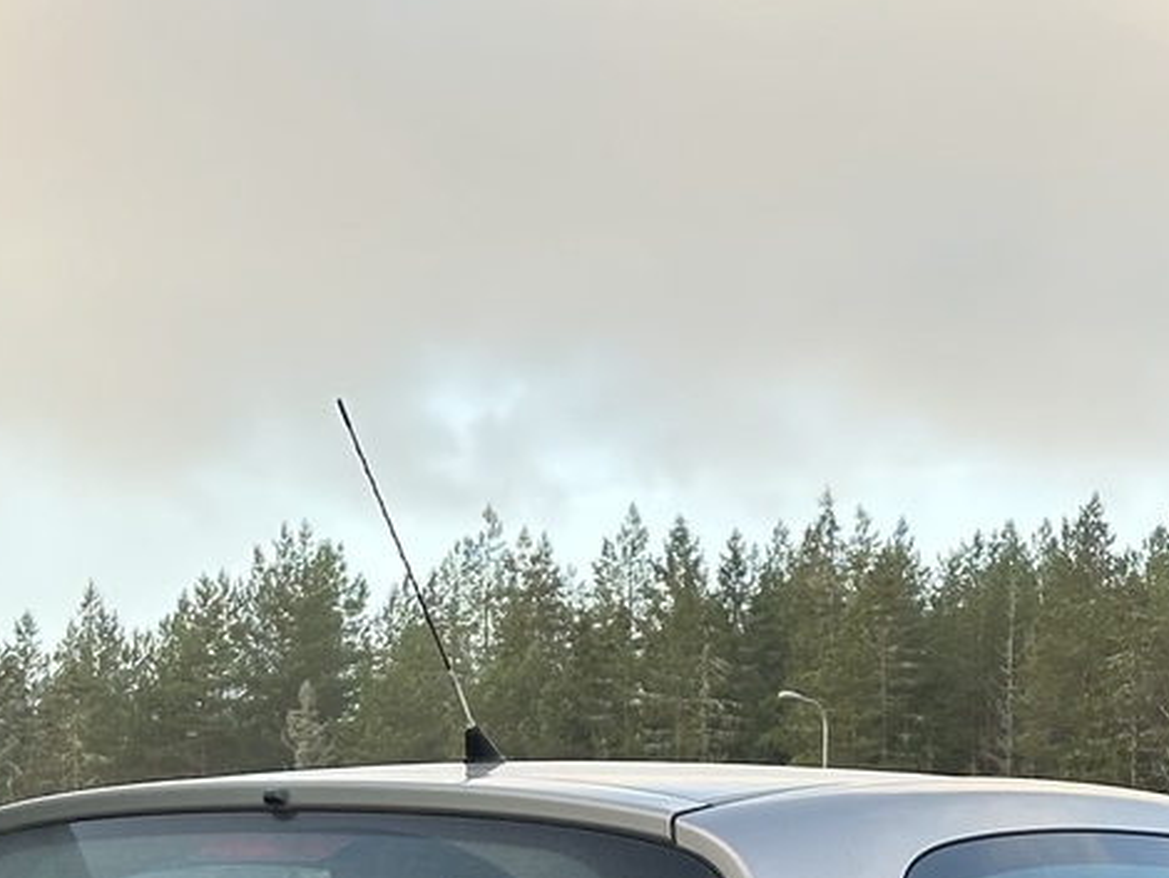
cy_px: 1303
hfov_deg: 13.4
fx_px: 4967
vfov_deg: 9.8
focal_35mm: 147
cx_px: 759
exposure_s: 1/284
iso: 64
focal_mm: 6.86
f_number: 1.78
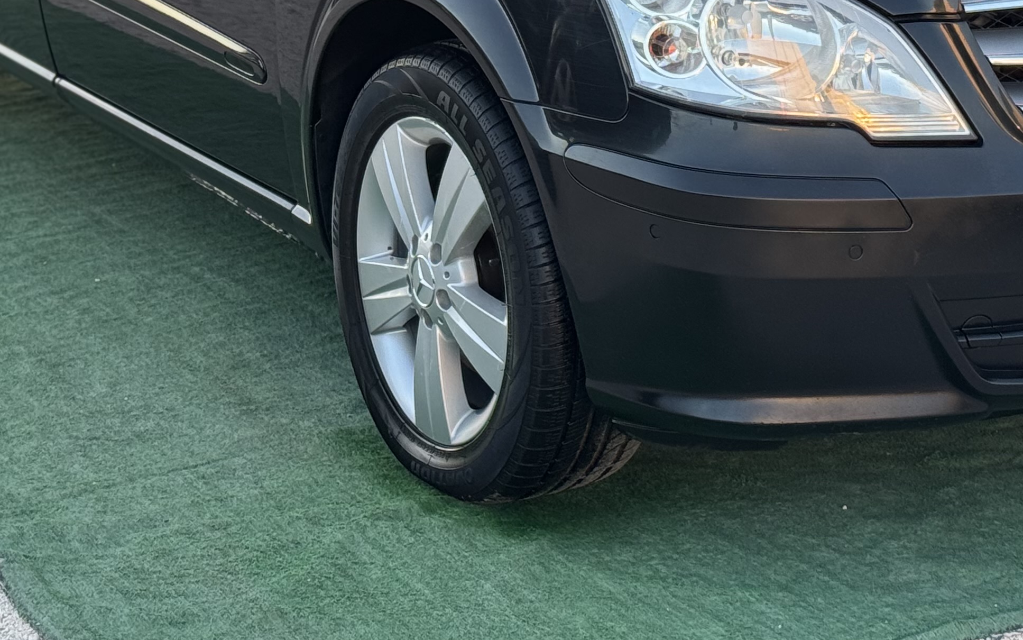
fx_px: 2956
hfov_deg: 19.6
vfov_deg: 12.1
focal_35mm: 106
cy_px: -153
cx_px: 626
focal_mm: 6.76
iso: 64
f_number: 1.78
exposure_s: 1/209
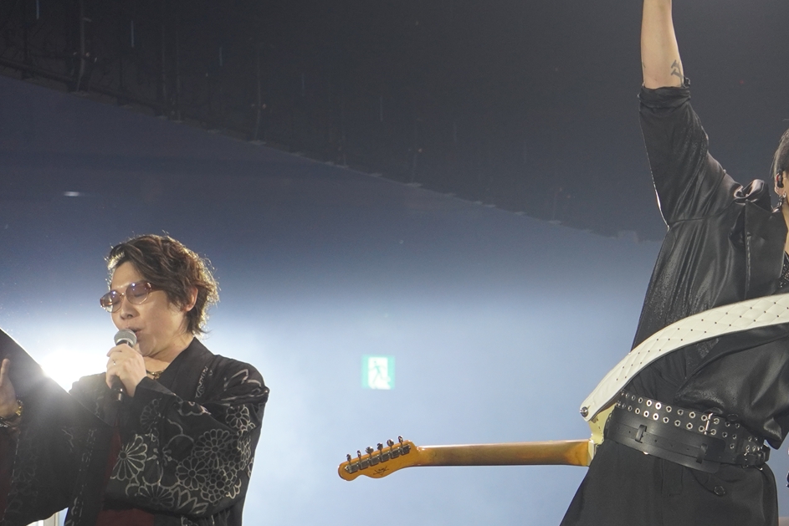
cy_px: 329
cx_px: 751
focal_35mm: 168
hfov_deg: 12.1
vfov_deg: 8.2
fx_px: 3683
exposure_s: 1/160
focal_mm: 55
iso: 640
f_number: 4.5
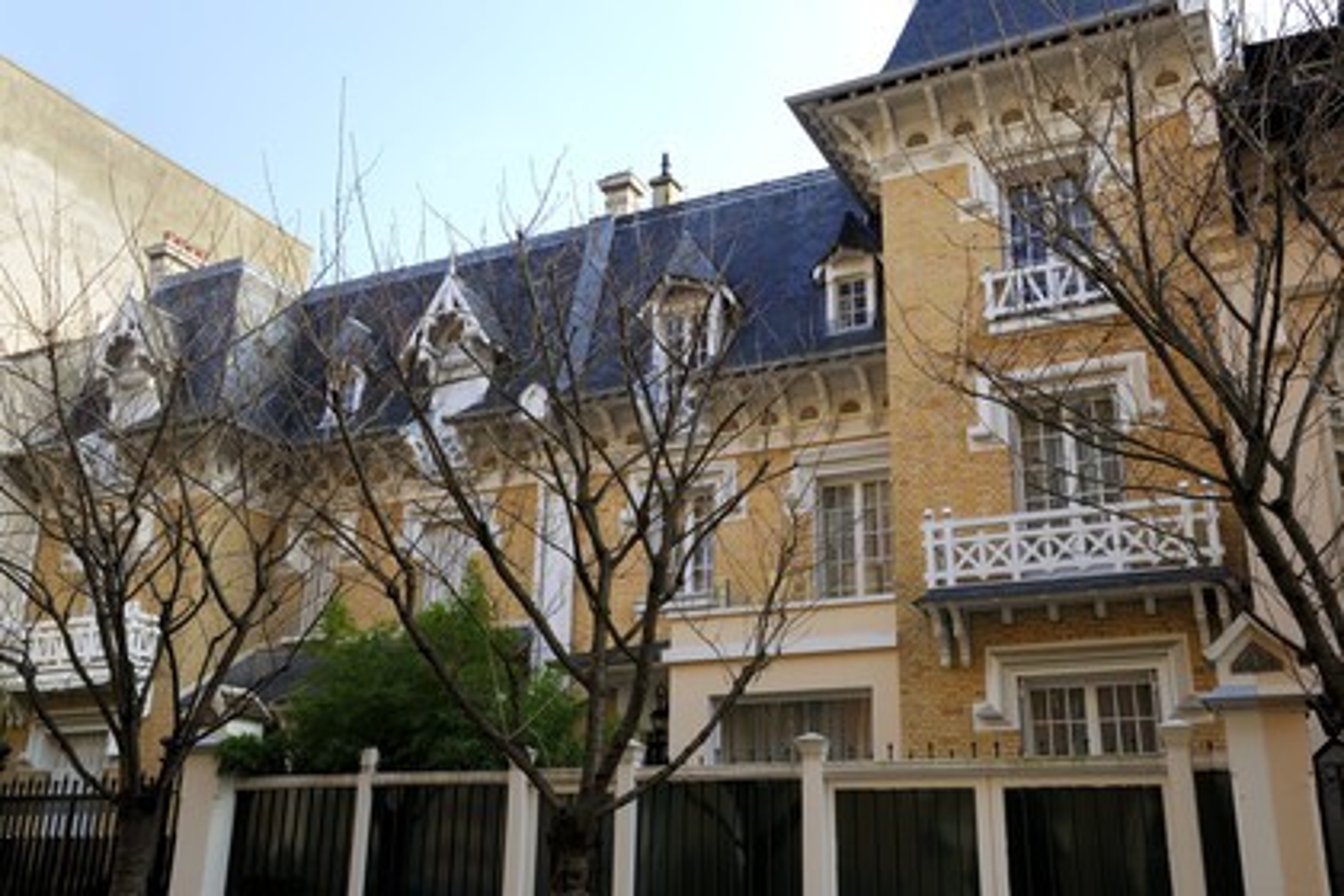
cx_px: 672
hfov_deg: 54.4
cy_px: 448
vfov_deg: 37.9
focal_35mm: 35
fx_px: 1307
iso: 400
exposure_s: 1/80
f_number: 13
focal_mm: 35
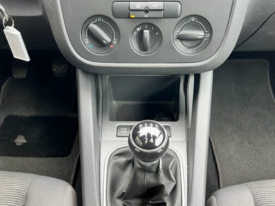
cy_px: 107
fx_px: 262
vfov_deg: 42.9
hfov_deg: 55.4
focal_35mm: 33
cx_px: 139
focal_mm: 5.7
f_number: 1.5
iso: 125
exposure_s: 1/67
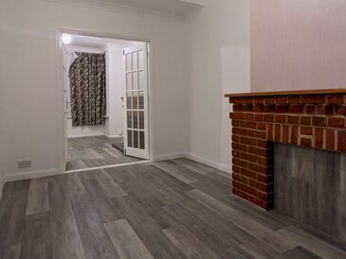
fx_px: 230
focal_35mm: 23
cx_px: 172
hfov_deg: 73.9
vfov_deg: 58.6
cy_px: 108
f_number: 2.2
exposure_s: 1/25
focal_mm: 2.22
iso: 479
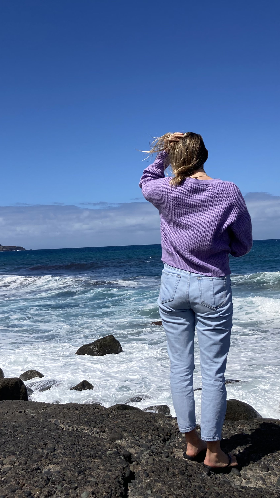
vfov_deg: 49.4
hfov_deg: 28.8
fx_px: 541
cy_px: 249
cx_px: 95
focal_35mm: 41
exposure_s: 1/4808
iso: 25
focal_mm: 3.99
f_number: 1.8
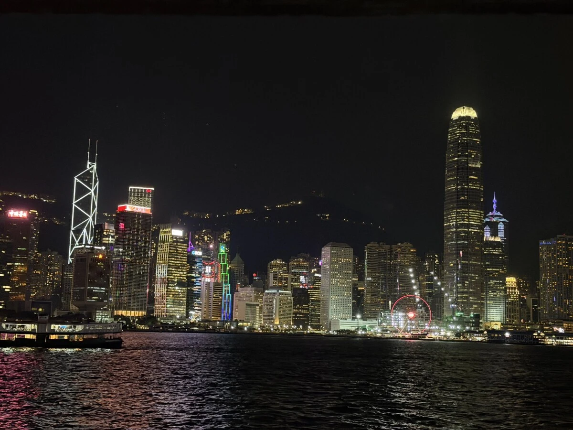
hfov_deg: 39.7
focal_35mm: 48
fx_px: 795
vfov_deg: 30.3
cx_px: 286
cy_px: 215
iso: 500
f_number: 1.78
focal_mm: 6.76
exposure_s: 1/25
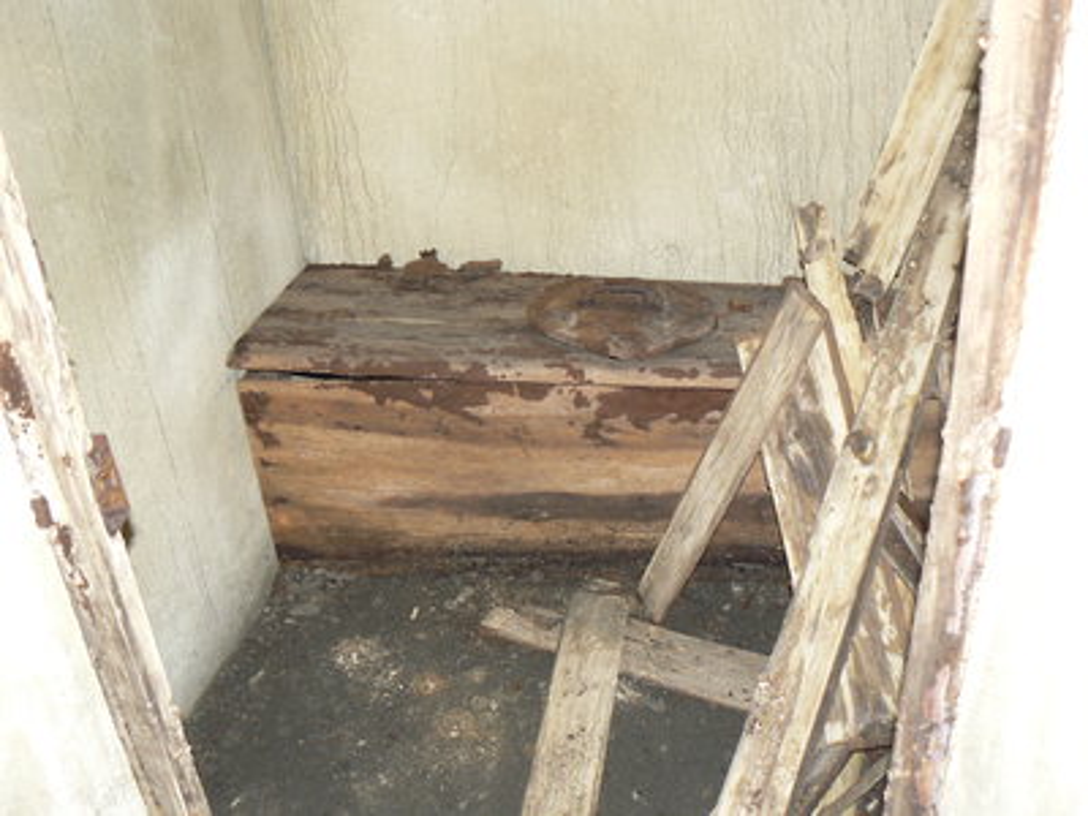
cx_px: 544
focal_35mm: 36
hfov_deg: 51.4
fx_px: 1131
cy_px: 408
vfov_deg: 39.7
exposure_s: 1/30
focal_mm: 6
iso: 125
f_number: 2.8
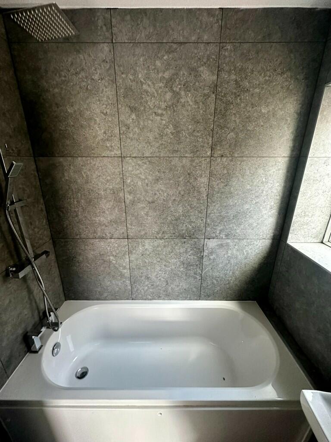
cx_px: 166
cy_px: 221
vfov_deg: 102.1
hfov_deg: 85.7
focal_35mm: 14
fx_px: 178
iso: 500
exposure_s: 1/60
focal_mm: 2.22
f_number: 2.2
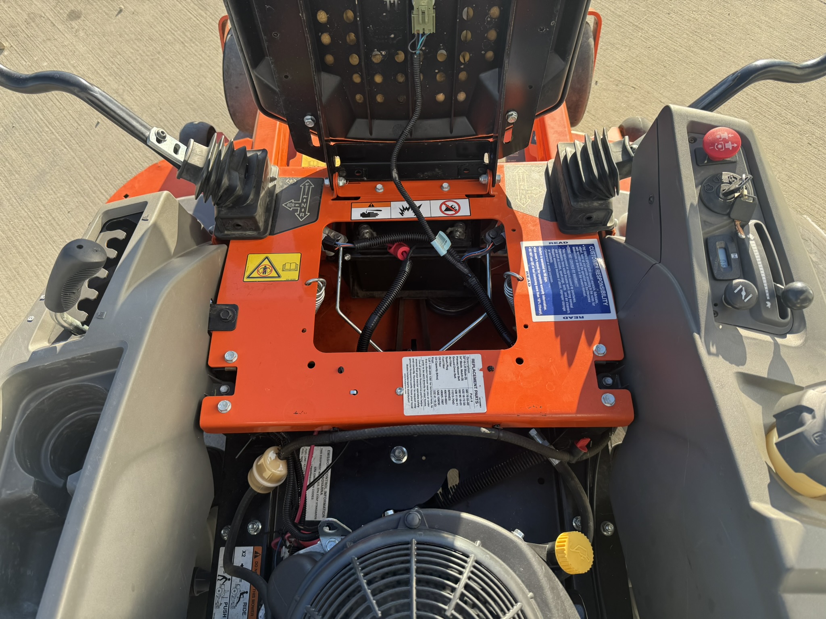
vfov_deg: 56.8
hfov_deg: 71.6
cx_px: 413
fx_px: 573
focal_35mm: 24
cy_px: 310
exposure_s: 1/639
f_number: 1.78
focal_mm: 6.76
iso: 80
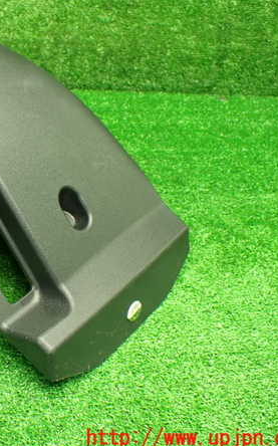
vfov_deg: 46.2
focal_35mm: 43
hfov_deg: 28.3
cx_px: 12
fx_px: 522
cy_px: 225
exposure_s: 1/80
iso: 800
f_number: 2.3
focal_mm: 5.4
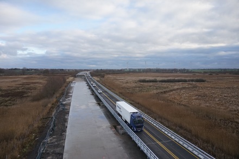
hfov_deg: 73.8
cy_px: 80
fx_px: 159
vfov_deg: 53.1
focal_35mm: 24
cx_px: 120
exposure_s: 1/2000
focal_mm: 16
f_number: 3.5
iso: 640
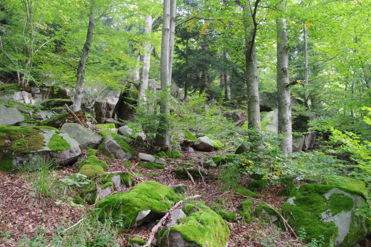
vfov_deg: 47.9
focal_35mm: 27
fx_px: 278
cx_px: 186
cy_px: 124
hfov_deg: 67.4
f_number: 6.3
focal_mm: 18
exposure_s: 1/200
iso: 6400
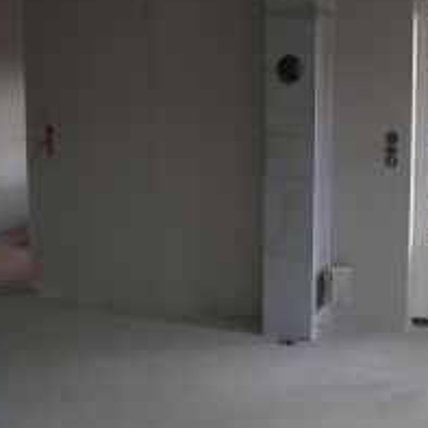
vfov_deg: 28.1
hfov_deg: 27.9
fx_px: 853
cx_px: 304
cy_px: 172
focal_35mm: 61
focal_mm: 5.7
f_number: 2.9
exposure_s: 1/56.4
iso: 50
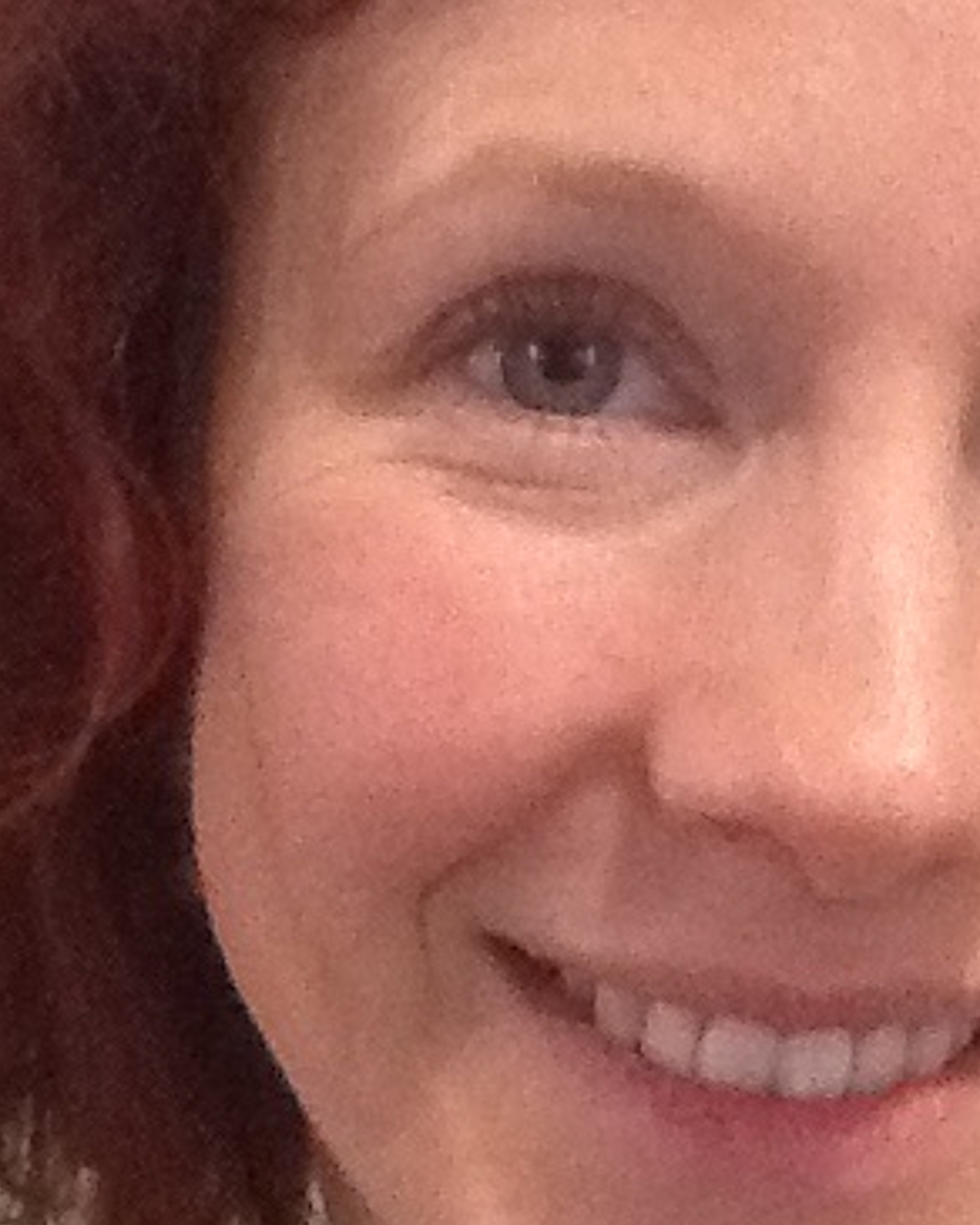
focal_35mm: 113
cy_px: 644
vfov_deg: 17.0
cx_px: 873
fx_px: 4097
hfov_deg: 13.5
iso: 320
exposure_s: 1/15
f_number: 2.4
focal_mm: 2.03
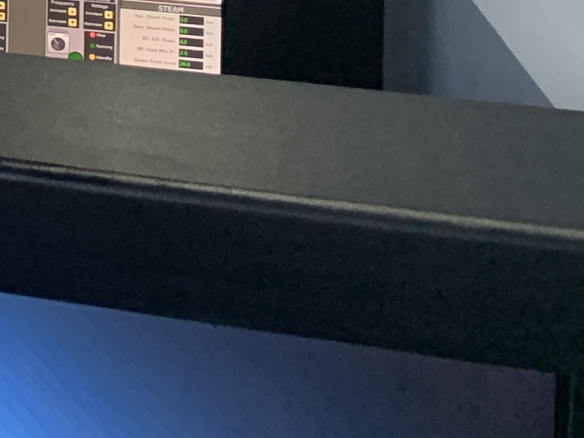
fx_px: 1974
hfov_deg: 13.7
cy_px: -464
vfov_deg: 11.3
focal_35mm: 117
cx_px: -675
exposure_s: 1/50
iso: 160
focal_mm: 4.25
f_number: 1.8
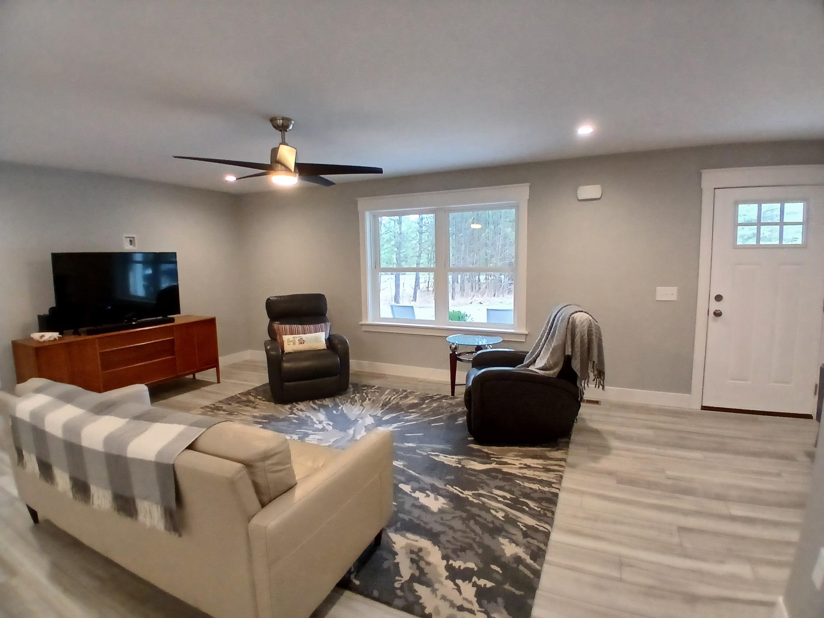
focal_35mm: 17
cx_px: 412
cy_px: 309
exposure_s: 1/30
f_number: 2.2
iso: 200
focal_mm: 1.4
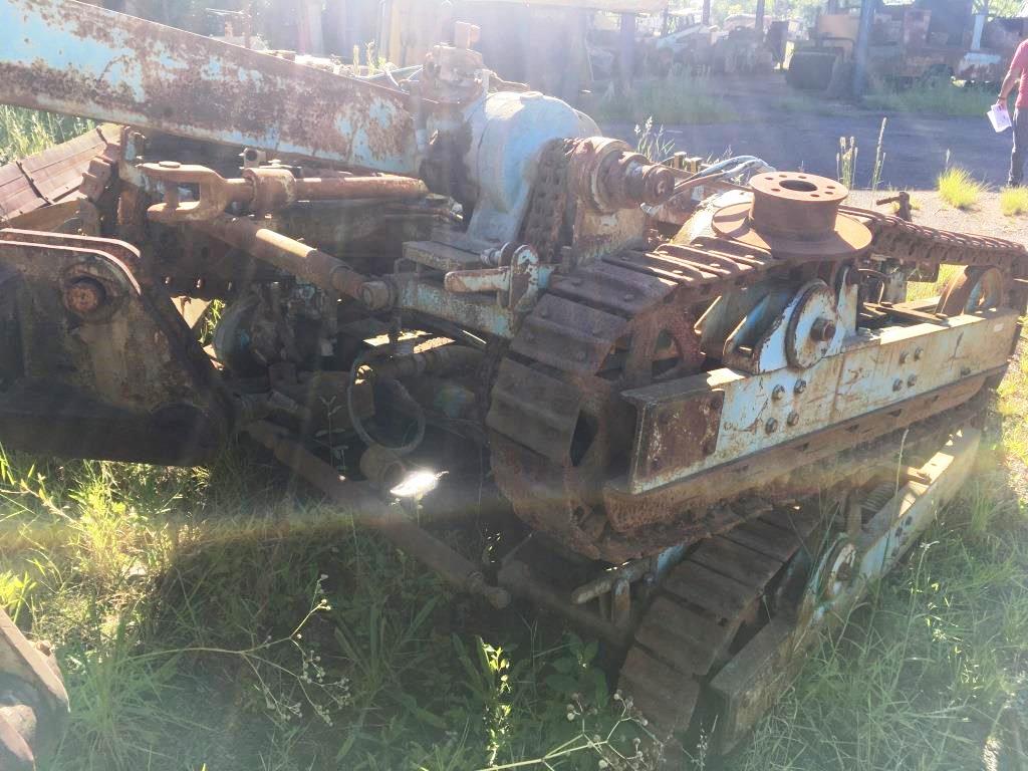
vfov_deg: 48.2
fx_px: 861
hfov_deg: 61.7
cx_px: 514
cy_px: 386
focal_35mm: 29
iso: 25
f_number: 2.2
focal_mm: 4.15
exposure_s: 1/375
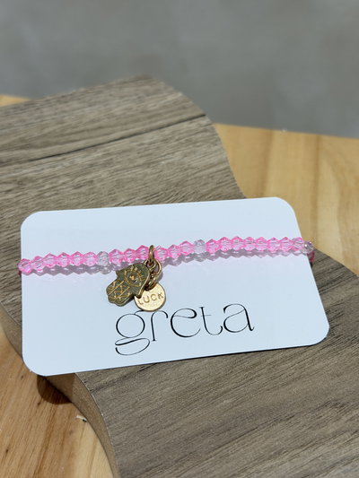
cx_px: 180
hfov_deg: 30.3
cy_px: 239
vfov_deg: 39.6
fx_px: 663
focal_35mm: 48
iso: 64
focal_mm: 6.76
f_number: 1.78
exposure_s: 1/50
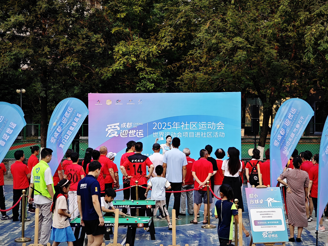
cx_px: 164
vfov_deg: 19.6
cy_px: 123
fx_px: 711
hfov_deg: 26.0
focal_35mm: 75
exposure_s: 1/196
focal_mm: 9.87
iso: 50
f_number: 1.8
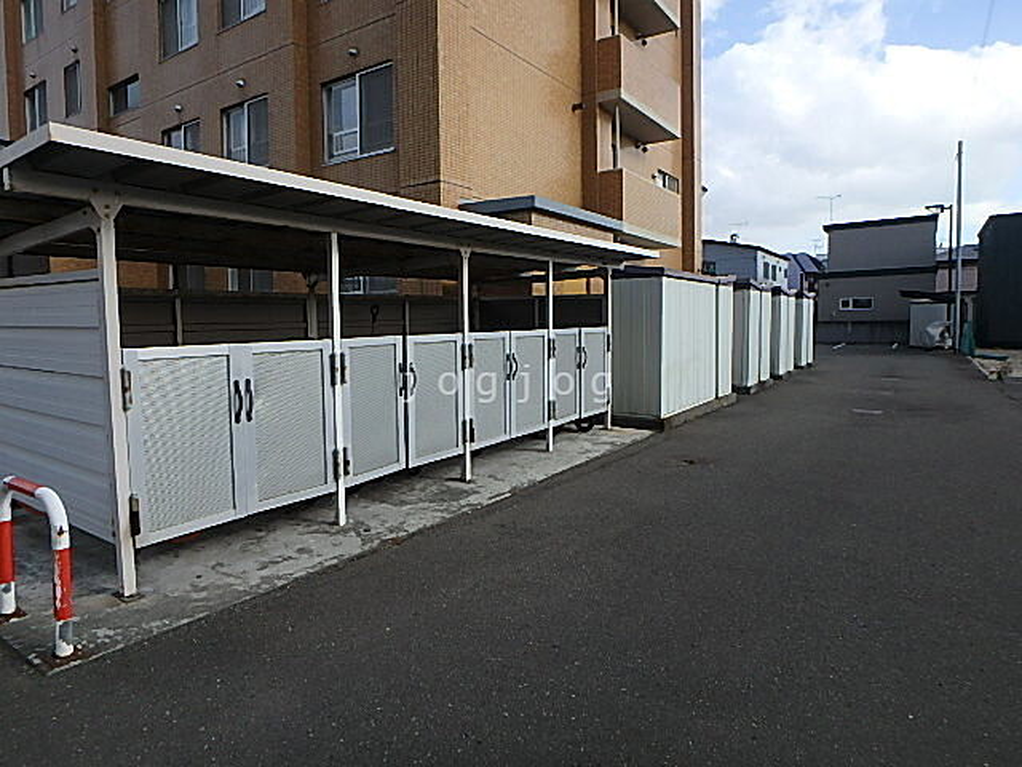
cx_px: 511
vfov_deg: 63.4
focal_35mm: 21
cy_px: 384
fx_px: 620
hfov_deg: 79.0
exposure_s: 1/800
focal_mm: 3.7
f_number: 3.5
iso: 125
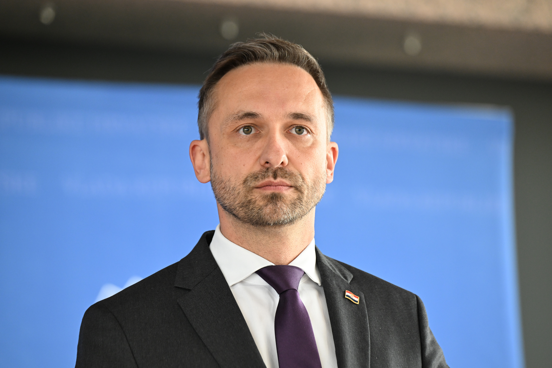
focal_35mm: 200
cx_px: 276
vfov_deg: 6.9
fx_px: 3067
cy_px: 184
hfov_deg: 10.3
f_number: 4
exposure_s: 1/250
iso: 2000
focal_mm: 200
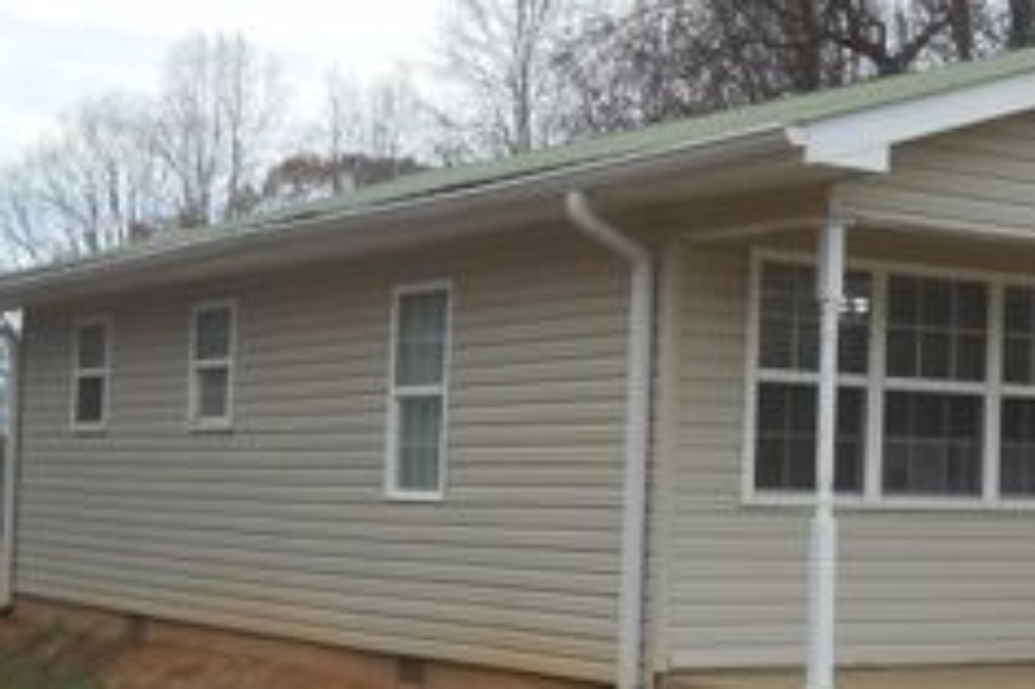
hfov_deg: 22.7
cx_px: 1039
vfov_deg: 15.8
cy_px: 463
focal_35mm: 86
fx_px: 2471
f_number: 4.5
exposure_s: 1/80
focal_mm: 6.9
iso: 80
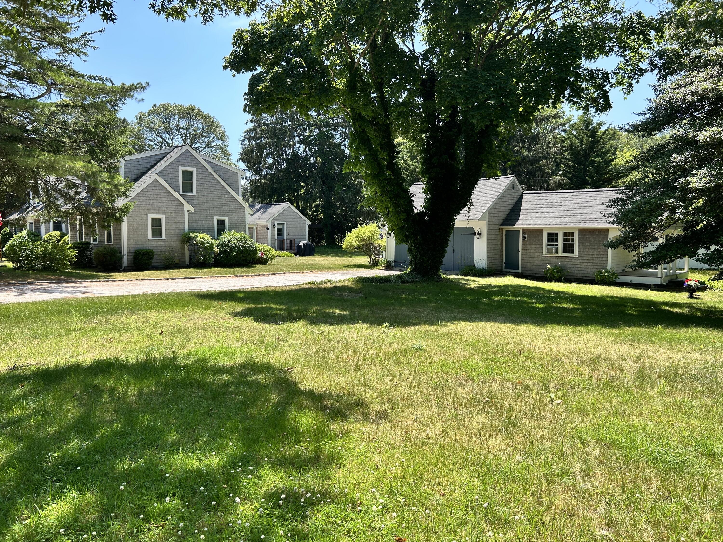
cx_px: 362
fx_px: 543
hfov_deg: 67.3
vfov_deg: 53.1
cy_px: 271
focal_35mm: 26
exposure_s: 1/1326
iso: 50
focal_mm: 5.7
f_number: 1.5
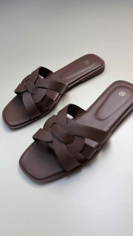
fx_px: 169
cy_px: 119
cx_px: 72
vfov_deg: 69.9
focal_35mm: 27
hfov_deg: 42.9
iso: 80
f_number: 1.78
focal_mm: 6.76
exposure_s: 1/617
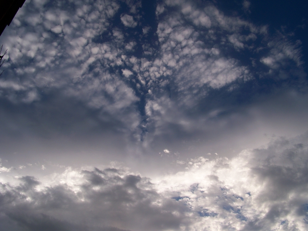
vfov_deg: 42.9
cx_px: 154
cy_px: 116
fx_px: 294
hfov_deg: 55.4
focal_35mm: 33
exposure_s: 1/800
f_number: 4
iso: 64
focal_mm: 5.85
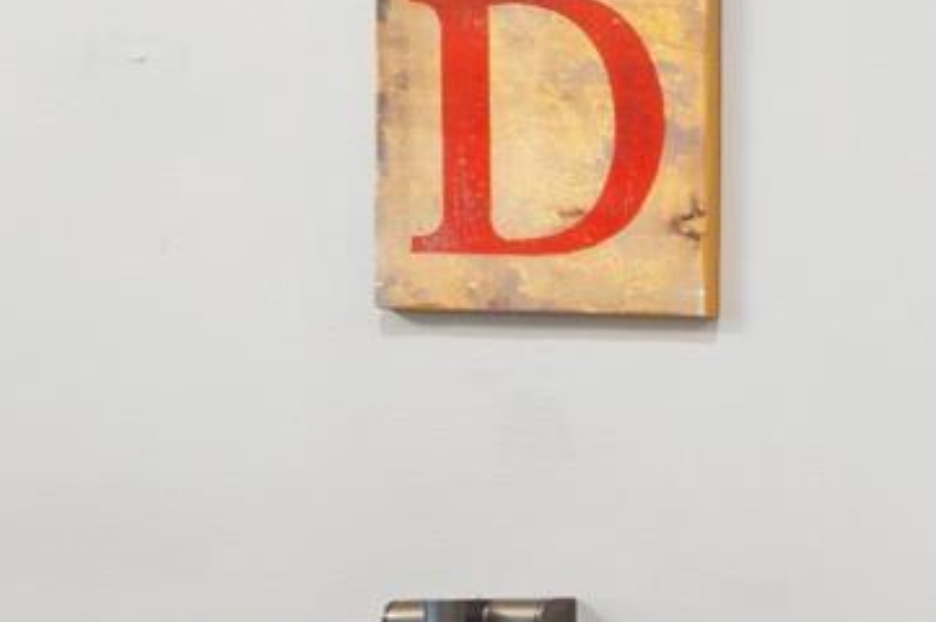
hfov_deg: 10.0
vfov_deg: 13.0
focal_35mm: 104
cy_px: 616
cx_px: 3174
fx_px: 2701
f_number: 9
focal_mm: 10
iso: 200
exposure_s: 4
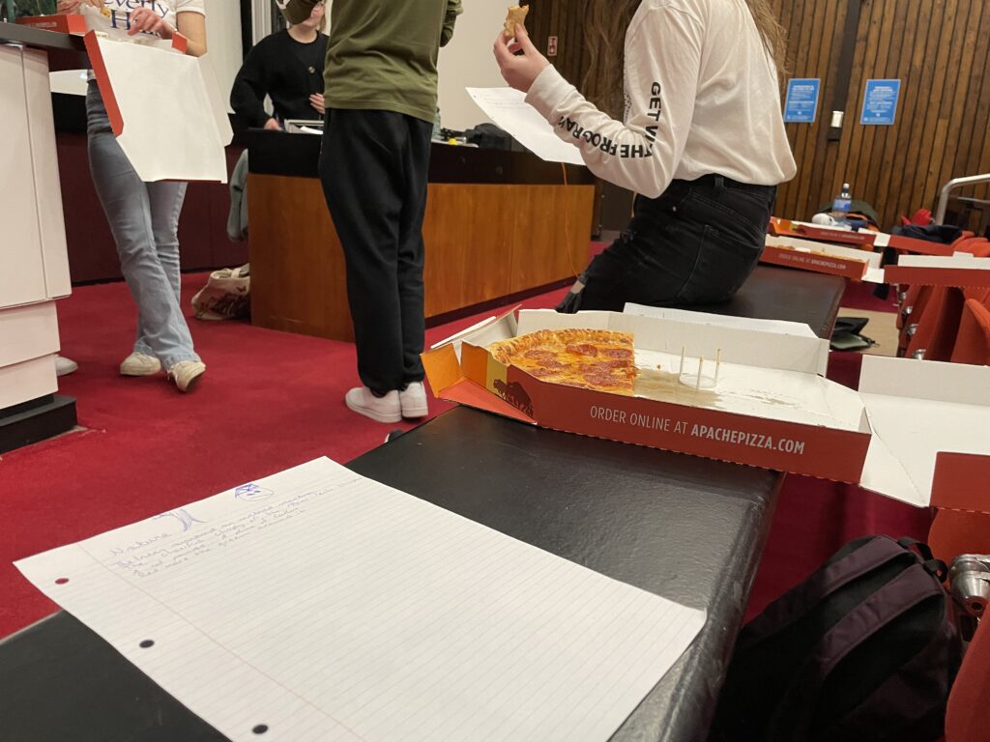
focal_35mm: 26
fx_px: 744
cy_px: 371
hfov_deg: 67.3
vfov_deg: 53.1
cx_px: 495
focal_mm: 4.2
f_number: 1.6
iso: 160
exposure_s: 1/60
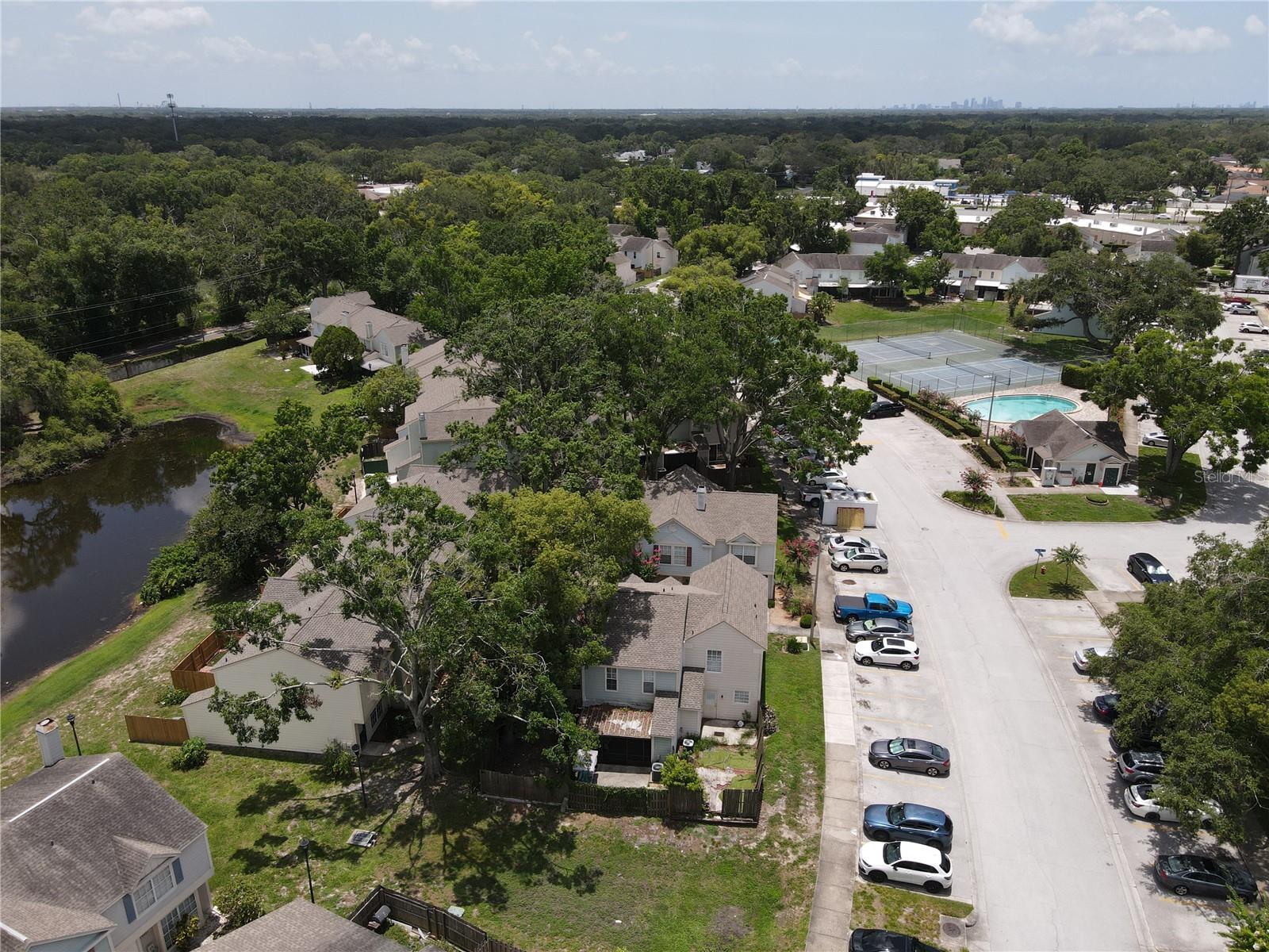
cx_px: 634
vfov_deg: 56.8
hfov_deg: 71.6
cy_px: 476
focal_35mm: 24
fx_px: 880
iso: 100
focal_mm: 4.5
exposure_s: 1/800
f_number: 2.8
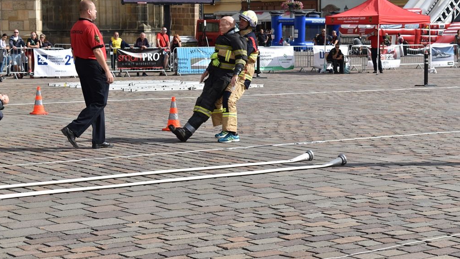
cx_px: 228
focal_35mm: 88
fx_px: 1068
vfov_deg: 13.8
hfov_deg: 24.3
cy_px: 113
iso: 100
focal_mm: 55
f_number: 8
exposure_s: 1/320
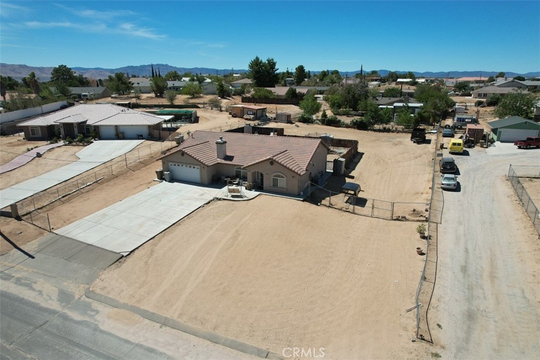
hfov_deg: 78.6
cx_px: 270
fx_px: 330
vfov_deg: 57.2
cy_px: 180
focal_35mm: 22
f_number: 2.8
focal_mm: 8.38
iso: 100
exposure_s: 1/725
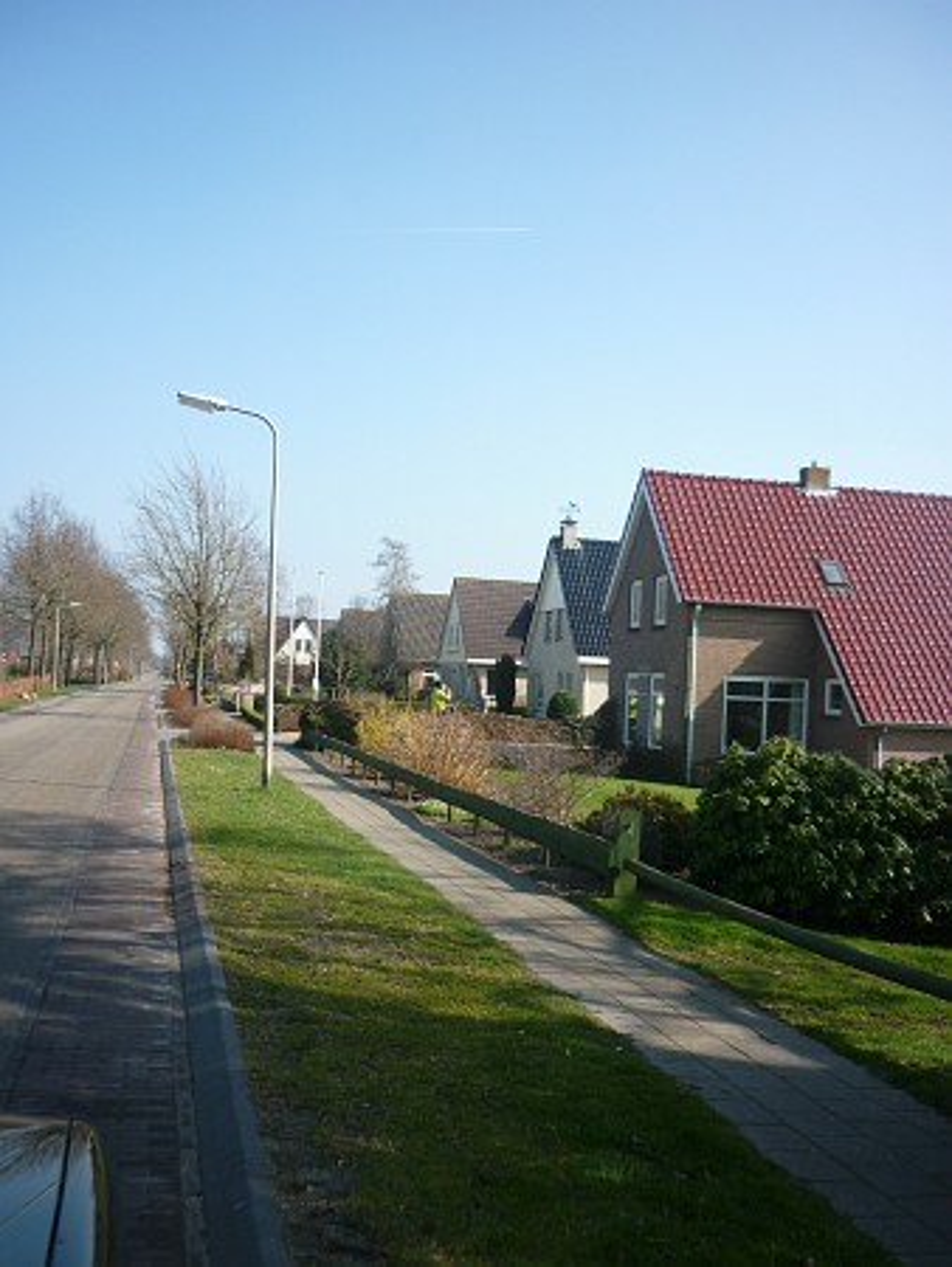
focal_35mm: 33
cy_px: 634
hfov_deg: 43.0
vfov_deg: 55.3
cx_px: 476
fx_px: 1209
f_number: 2.8
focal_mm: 5.5
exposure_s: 1/1000
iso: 100
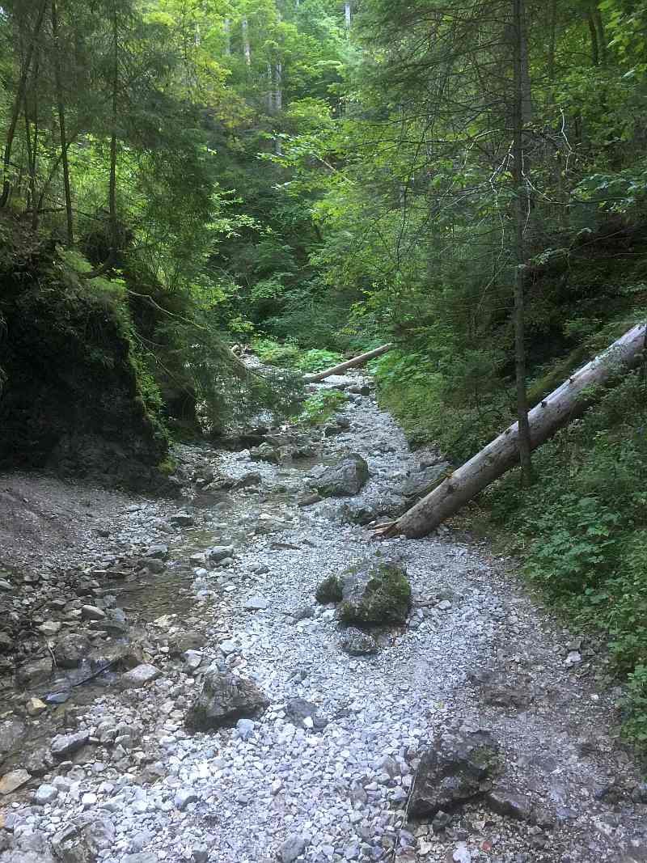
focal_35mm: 29
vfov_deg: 61.7
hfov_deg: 48.2
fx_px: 723
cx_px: 324
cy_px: 432
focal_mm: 4.15
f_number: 2.2
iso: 64
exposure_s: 1/17
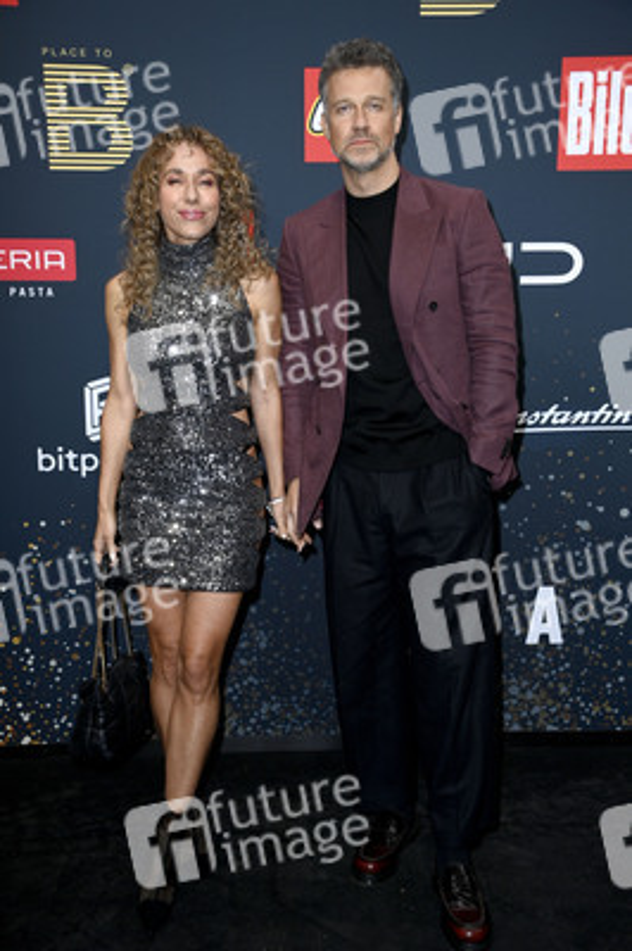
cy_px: 476
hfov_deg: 31.8
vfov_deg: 46.4
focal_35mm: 42
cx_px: 316
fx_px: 1108
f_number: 5.6
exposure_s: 1/250
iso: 320
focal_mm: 42
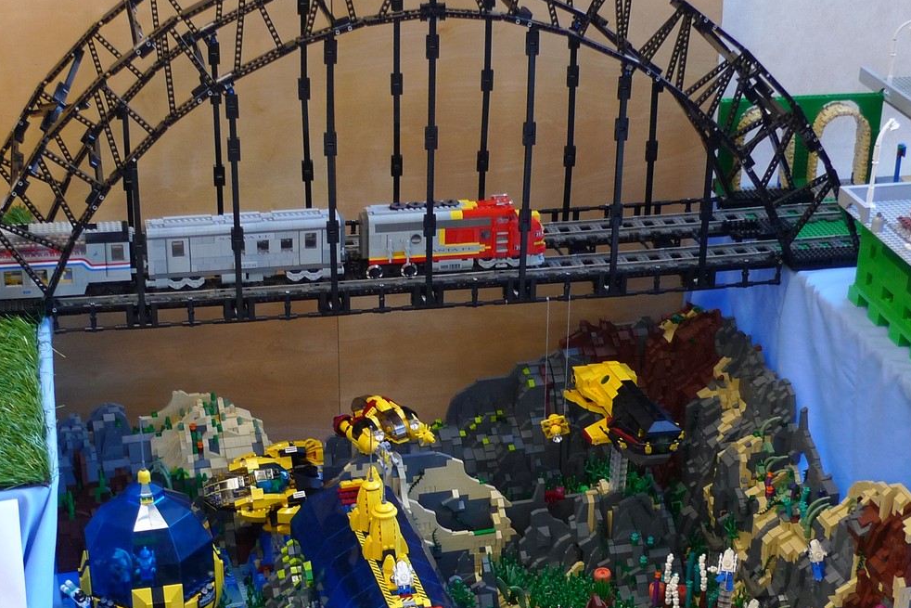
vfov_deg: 20.0
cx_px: 391
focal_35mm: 68
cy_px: 401
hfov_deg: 29.6
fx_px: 1721
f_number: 2.5
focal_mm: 9.3
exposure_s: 1/20
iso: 200
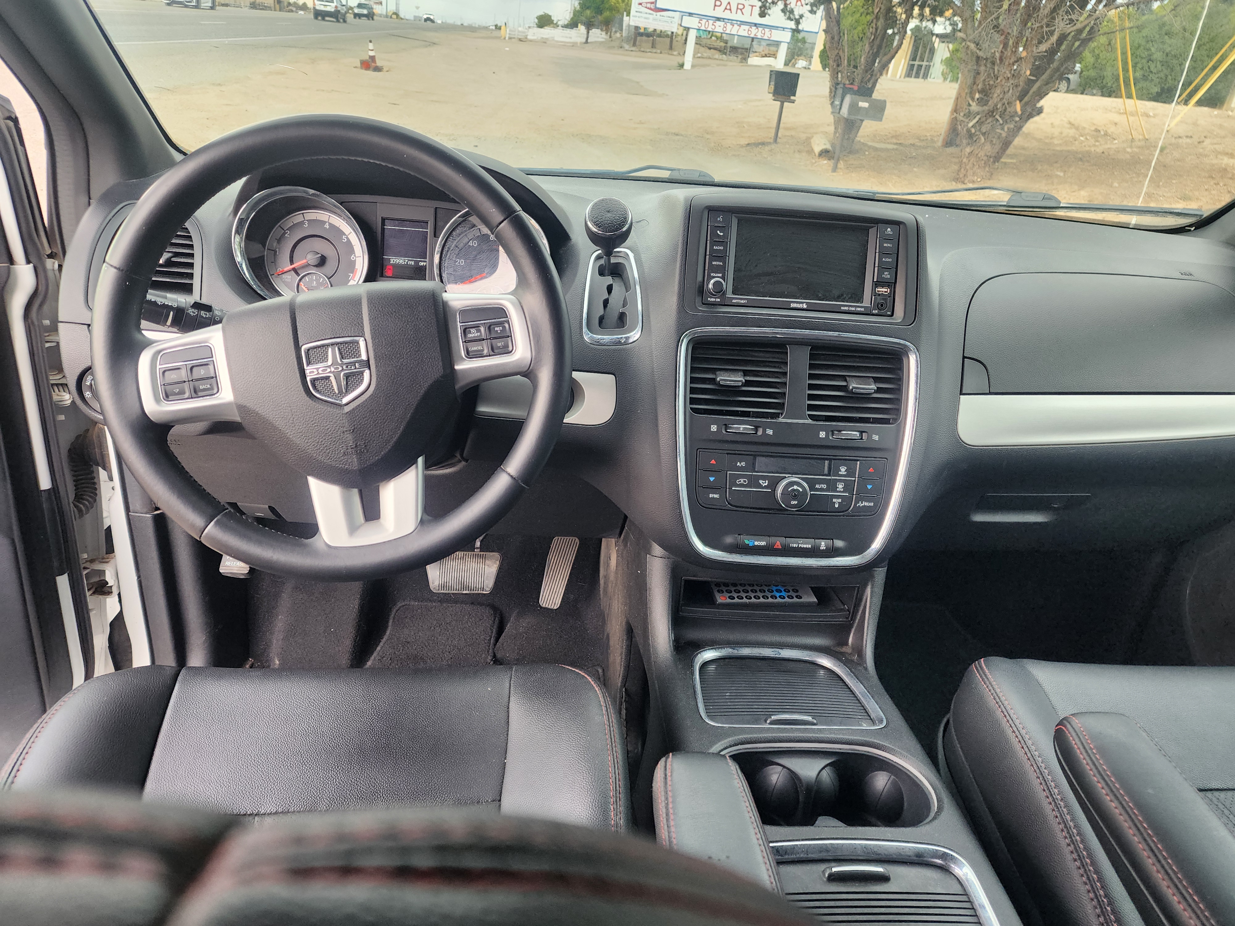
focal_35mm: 23
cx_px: 618
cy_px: 463
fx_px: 821
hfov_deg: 73.9
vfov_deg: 58.9
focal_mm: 6.4
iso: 160
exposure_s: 1/180
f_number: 1.8
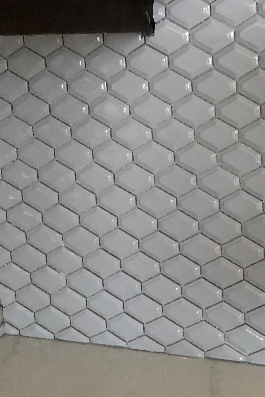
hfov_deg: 23.4
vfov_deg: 36.2
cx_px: 278
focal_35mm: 55
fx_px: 607
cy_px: 171
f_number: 1.8
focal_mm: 3.99
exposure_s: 1/6
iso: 100
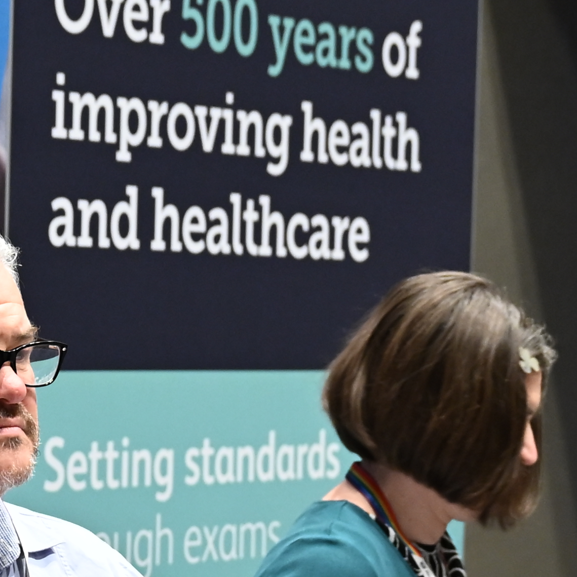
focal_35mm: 194
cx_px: 100
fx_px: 3659
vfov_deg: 9.0
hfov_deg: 9.0
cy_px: 505
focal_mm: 43
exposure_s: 1/125
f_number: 3.2
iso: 1600
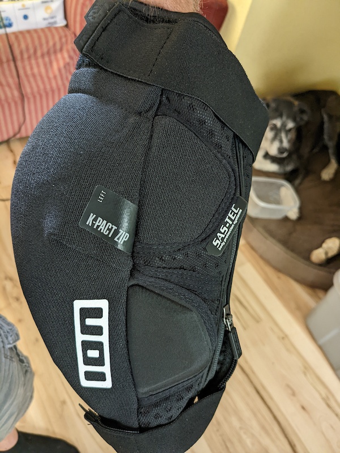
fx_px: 354
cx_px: 170
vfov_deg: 65.3
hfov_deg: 51.4
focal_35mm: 27
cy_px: 226
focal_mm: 4.38
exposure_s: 1/50
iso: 307
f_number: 1.73
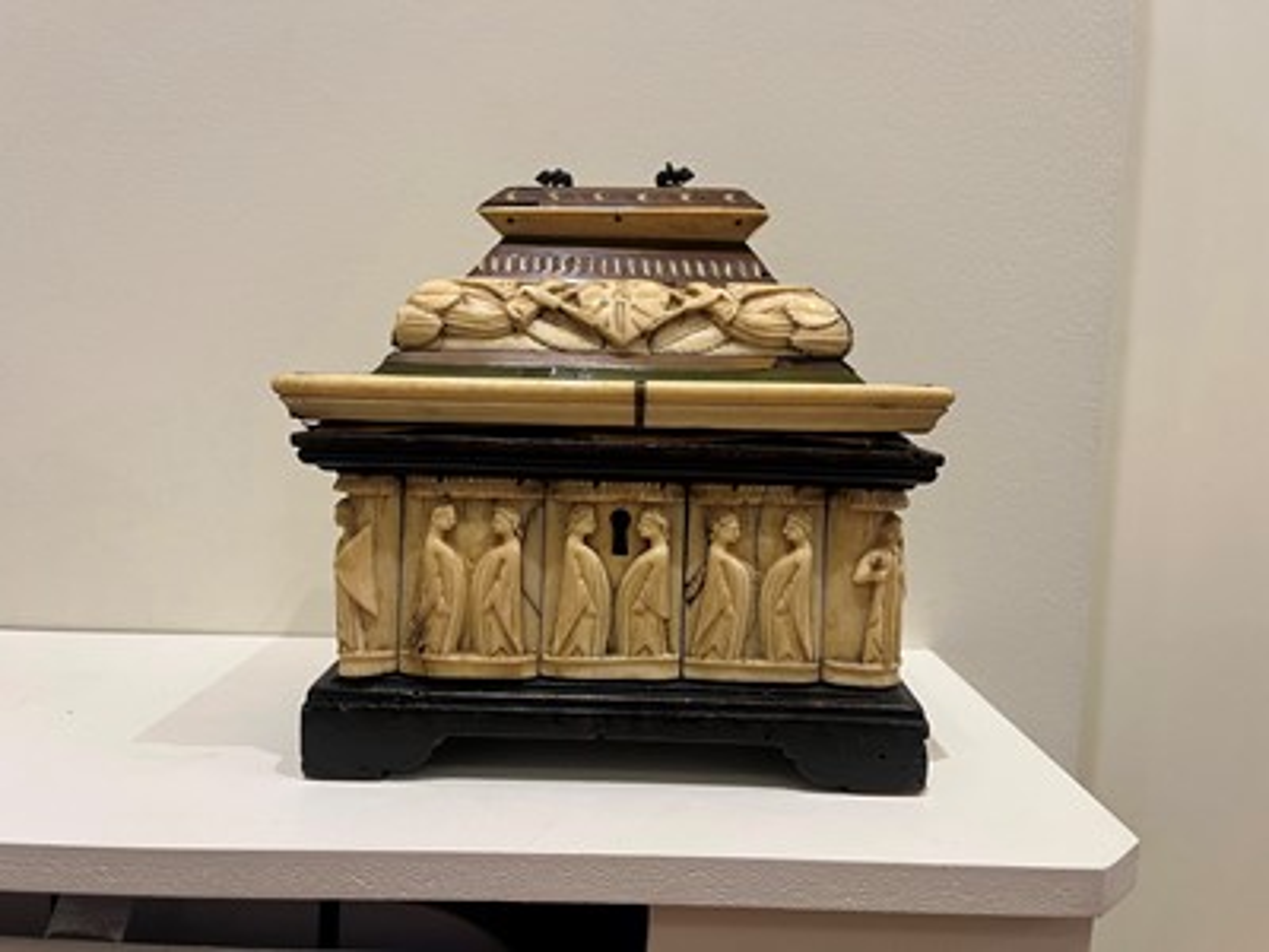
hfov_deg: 67.3
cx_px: 634
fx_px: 953
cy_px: 476
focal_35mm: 26
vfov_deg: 53.1
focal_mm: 5.1
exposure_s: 1/50
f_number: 1.6
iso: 100
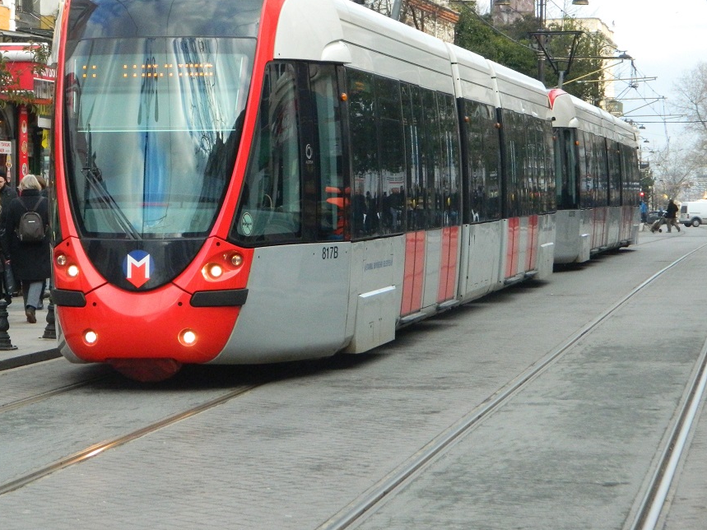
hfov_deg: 14.1
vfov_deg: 10.6
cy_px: 181
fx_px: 2859
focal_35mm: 140
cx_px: 228
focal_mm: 18.6
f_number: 4.5
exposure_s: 1/400
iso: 400
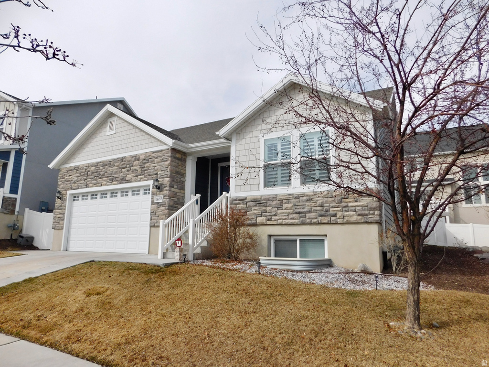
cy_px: 184
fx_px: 325
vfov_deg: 58.9
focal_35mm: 23
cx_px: 244
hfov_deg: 73.9
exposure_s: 1/500
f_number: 6
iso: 125
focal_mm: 4
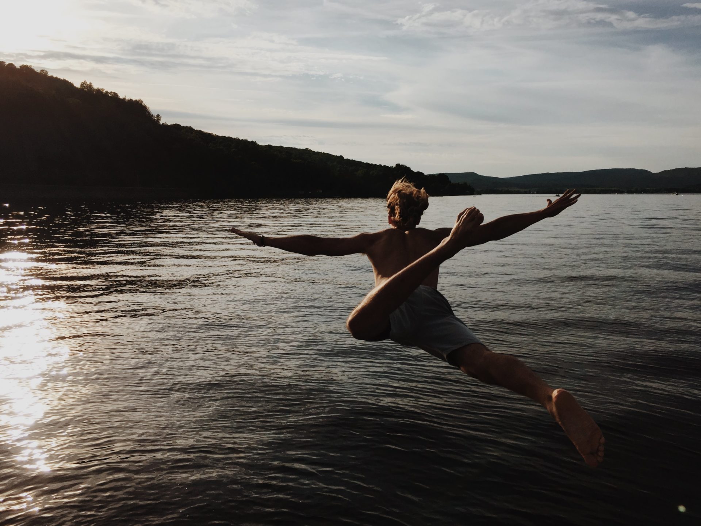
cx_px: 350
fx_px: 587
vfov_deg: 48.2
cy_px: 263
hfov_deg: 61.7
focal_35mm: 29
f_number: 2.2
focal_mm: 4.15
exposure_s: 1/4950
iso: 32
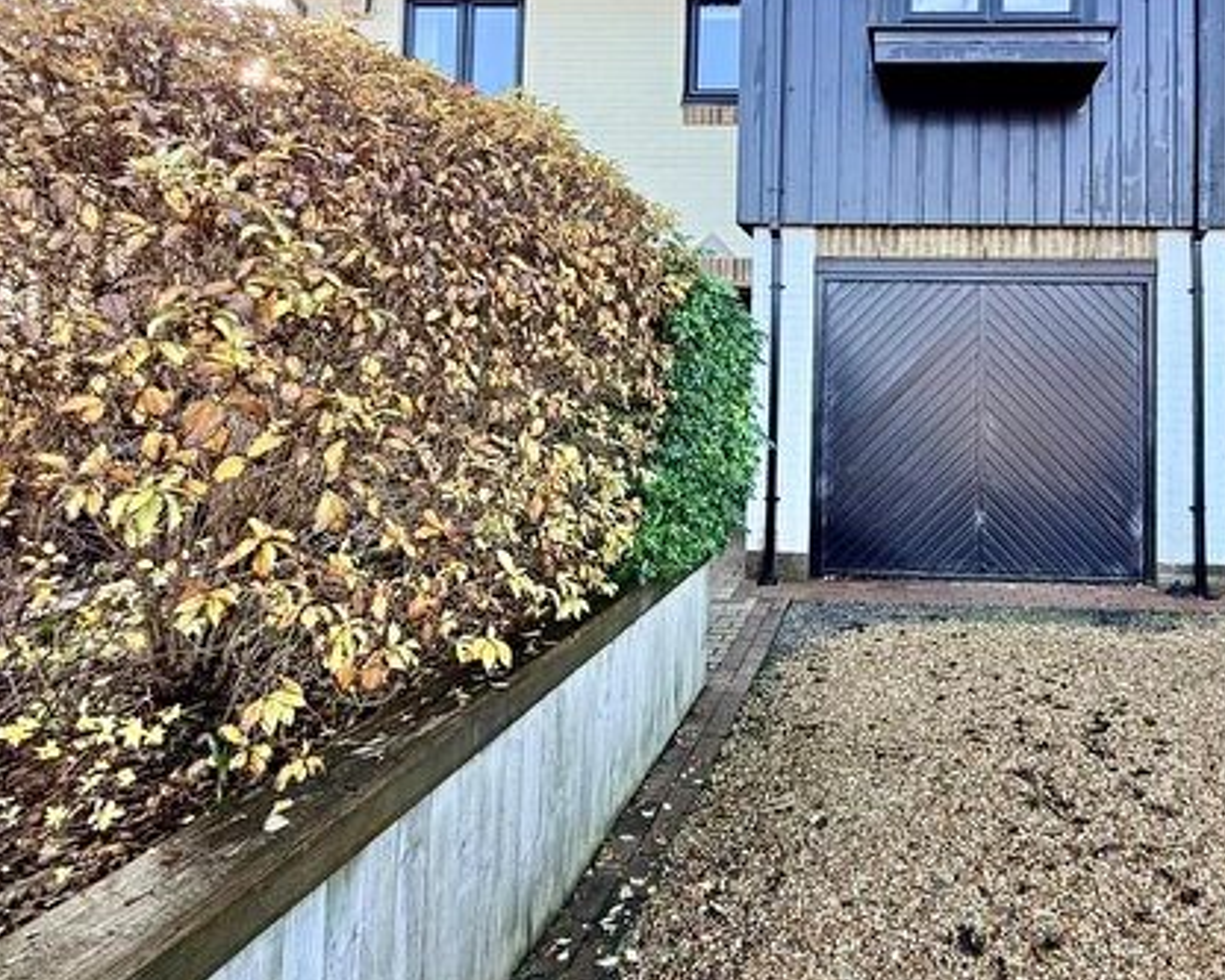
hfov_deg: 68.9
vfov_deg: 60.0
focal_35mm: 23
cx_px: 883
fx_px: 834
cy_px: 361
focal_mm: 2.22
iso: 64
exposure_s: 1/99
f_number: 2.2
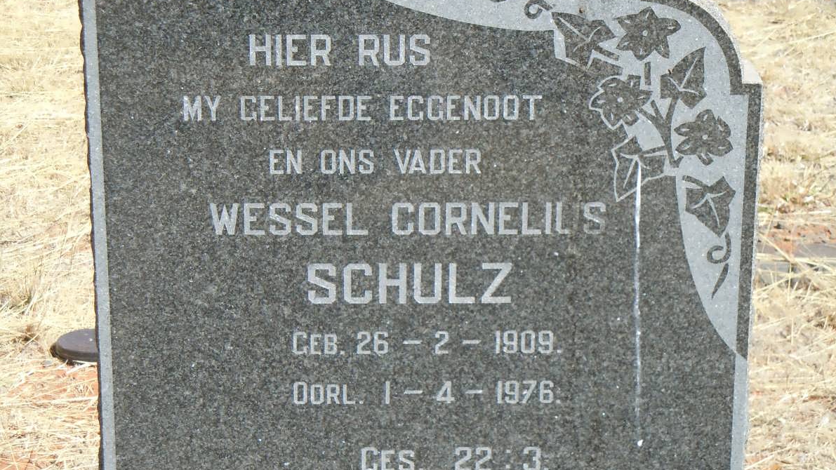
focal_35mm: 112
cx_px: 420
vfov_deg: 10.8
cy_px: 272
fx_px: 2483
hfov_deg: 19.1
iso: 200
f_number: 4.5
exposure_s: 1/500
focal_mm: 18.3
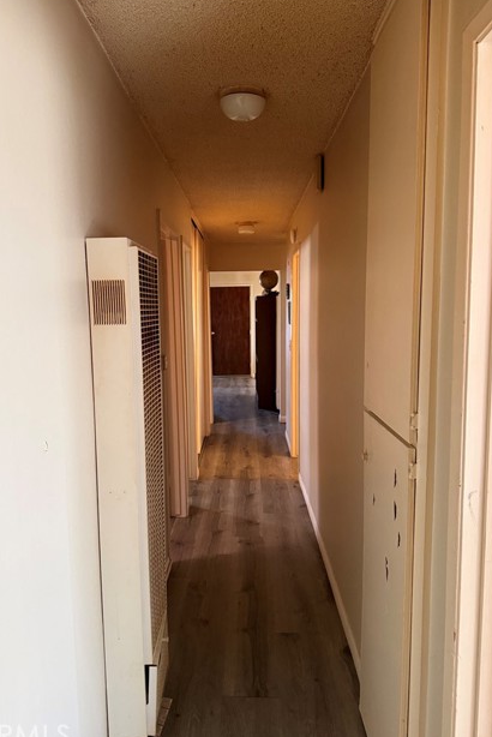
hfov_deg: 49.5
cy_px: 368
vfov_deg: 69.4
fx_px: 532
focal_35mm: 26
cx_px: 221
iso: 640
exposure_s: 1/60
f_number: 1.78
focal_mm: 6.76
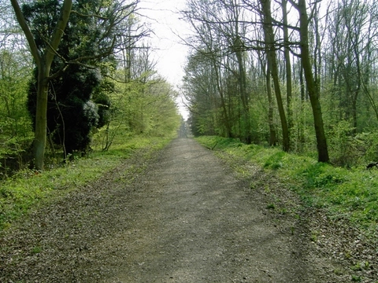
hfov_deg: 52.6
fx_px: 382
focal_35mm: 35
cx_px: 189
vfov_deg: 40.7
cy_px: 142
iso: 100
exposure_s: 1/125
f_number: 5.6
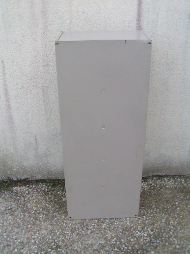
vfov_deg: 49.0
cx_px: 95
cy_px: 127
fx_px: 278
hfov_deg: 37.7
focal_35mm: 38
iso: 50
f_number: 4.5
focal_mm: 5.8
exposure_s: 1/100
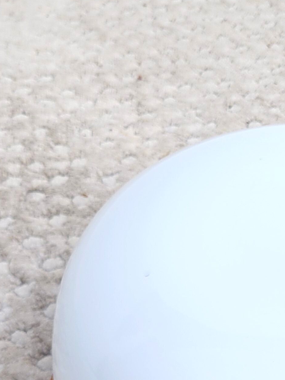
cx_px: 306
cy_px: 406
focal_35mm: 84
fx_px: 922
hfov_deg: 17.1
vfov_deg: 22.2
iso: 40
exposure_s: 1/1465
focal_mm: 5.4
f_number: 1.8
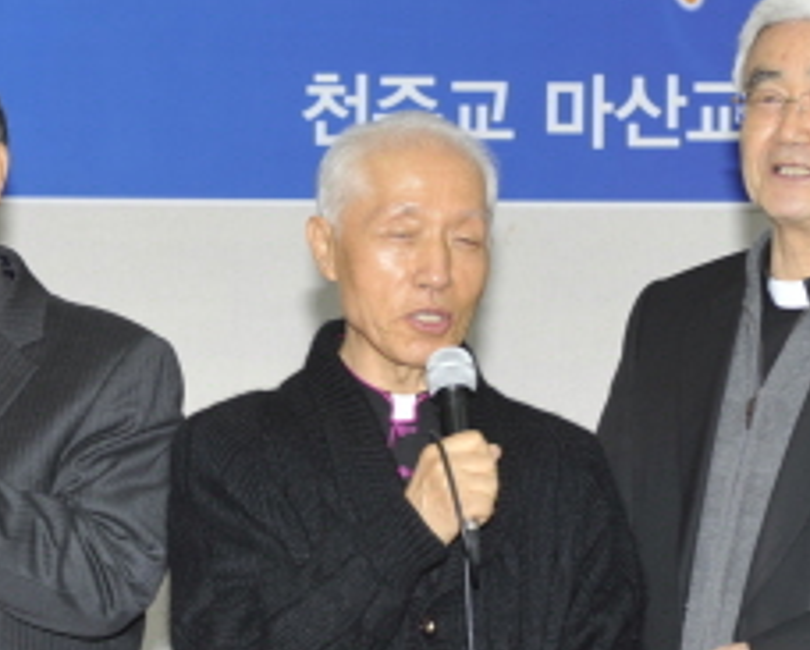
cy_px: 382
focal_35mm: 207
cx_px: 234
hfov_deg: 9.3
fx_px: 4969
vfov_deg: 7.5
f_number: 5.6
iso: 200
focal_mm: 70
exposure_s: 1/60
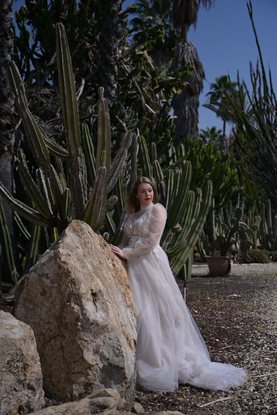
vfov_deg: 41.1
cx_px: 138
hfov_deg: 28.1
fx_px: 553
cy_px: 208
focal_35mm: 48
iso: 100
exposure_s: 1/5000
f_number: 3.5
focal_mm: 48
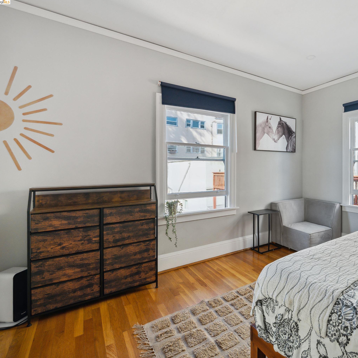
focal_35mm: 18
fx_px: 211
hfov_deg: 76.1
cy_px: 179
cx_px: 259
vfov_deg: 80.7
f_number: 8
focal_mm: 14
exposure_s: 1/90
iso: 800
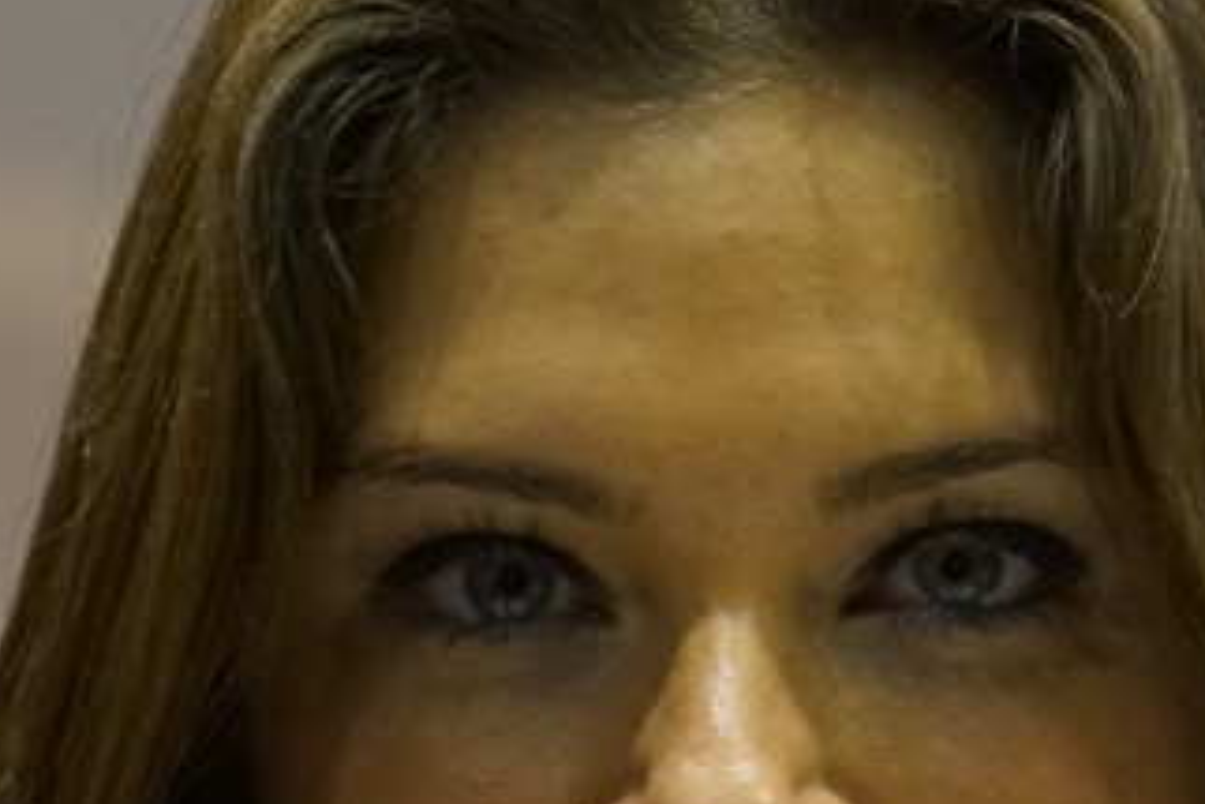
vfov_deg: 1.4
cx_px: 1018
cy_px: 1227
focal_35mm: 1006
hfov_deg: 2.0
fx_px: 33687
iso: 2500
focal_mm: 169
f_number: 6.3
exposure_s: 1/320
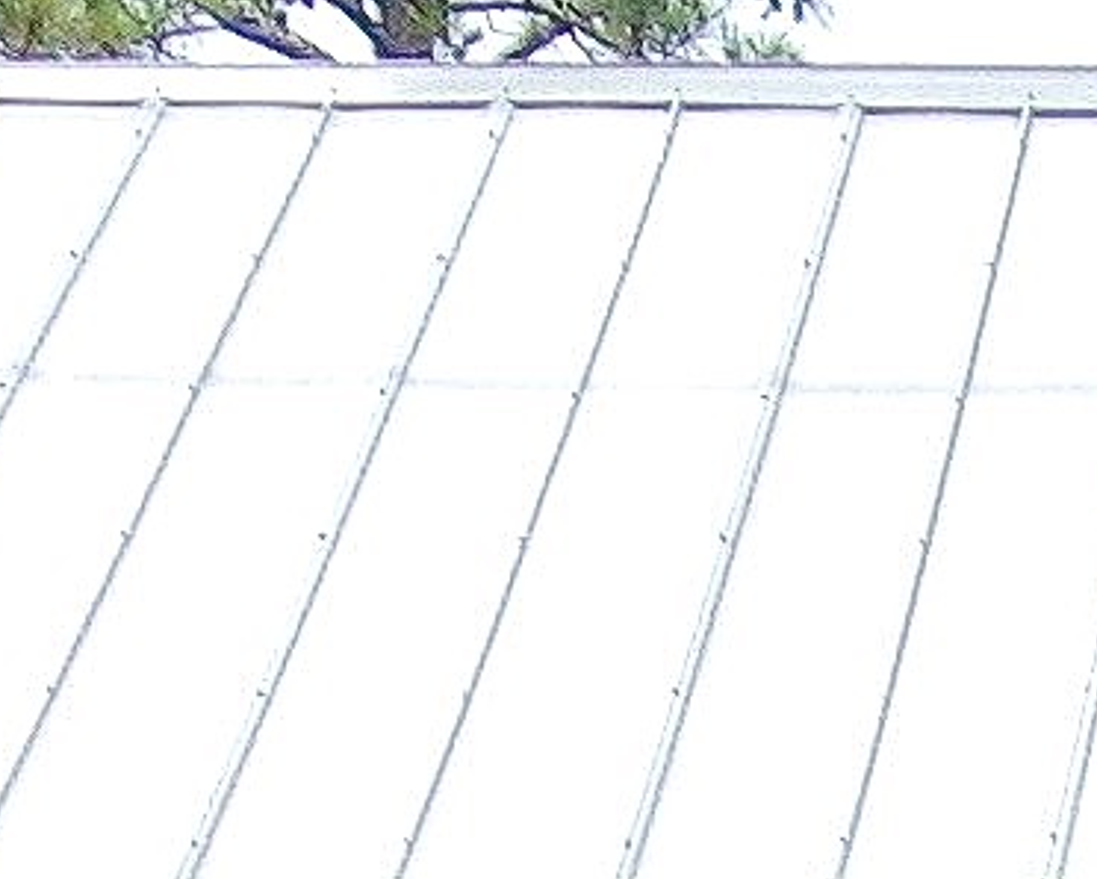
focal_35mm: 235
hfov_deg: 8.0
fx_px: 7634
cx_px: 1702
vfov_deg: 6.2
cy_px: 2254
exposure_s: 1/180
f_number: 7.1
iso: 50
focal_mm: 5.8
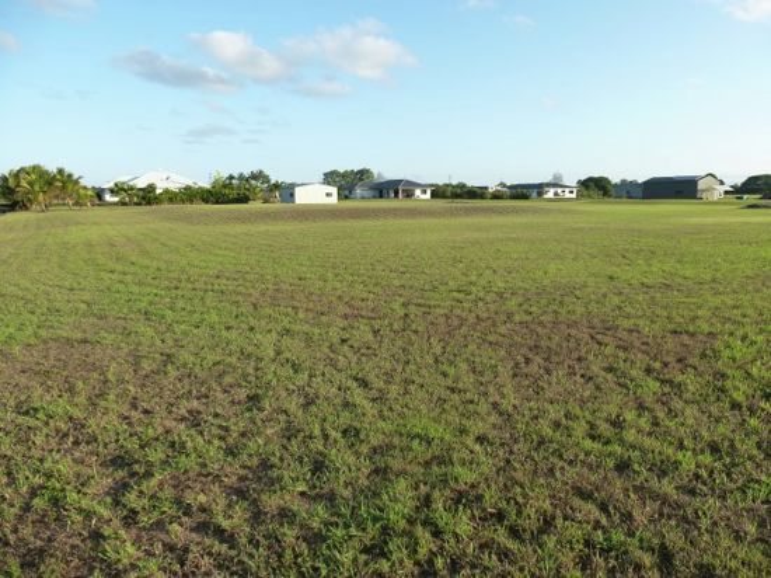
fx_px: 534
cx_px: 386
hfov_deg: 71.6
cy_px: 289
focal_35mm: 24
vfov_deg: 56.8
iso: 160
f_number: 4
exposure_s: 1/320
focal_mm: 4.3
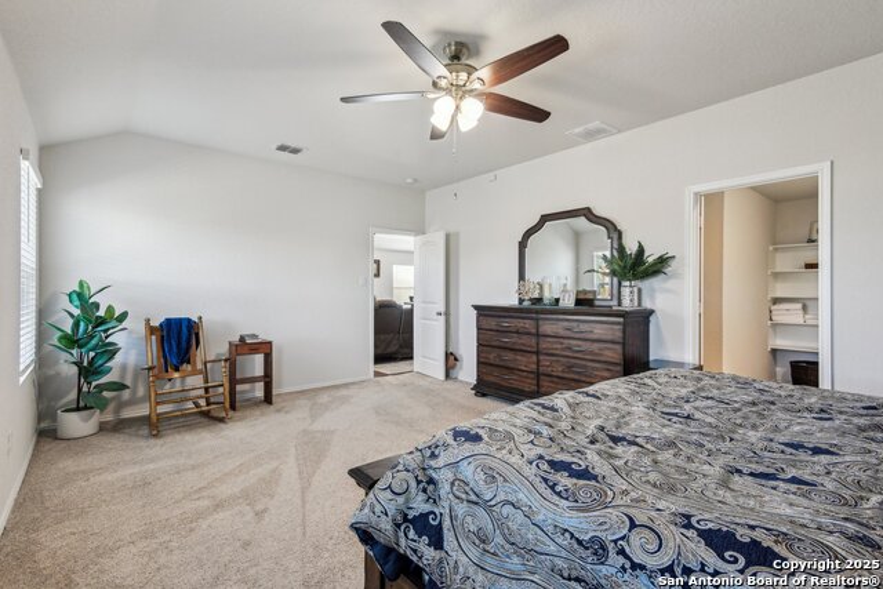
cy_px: 294
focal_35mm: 17
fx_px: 417
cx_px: 442
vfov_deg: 70.5
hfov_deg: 93.3
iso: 800
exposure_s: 1/15
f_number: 8
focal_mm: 17
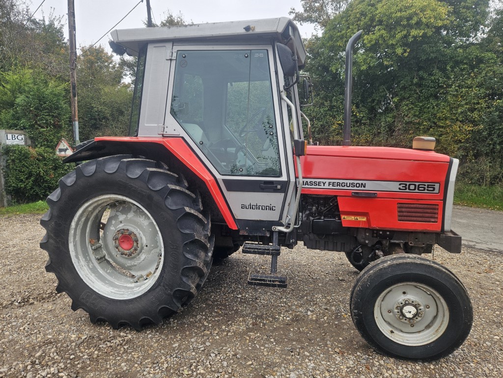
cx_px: 252
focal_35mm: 23
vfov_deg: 58.9
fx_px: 334
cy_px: 189
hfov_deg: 73.9
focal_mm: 5.4
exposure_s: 1/190
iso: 100
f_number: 1.8
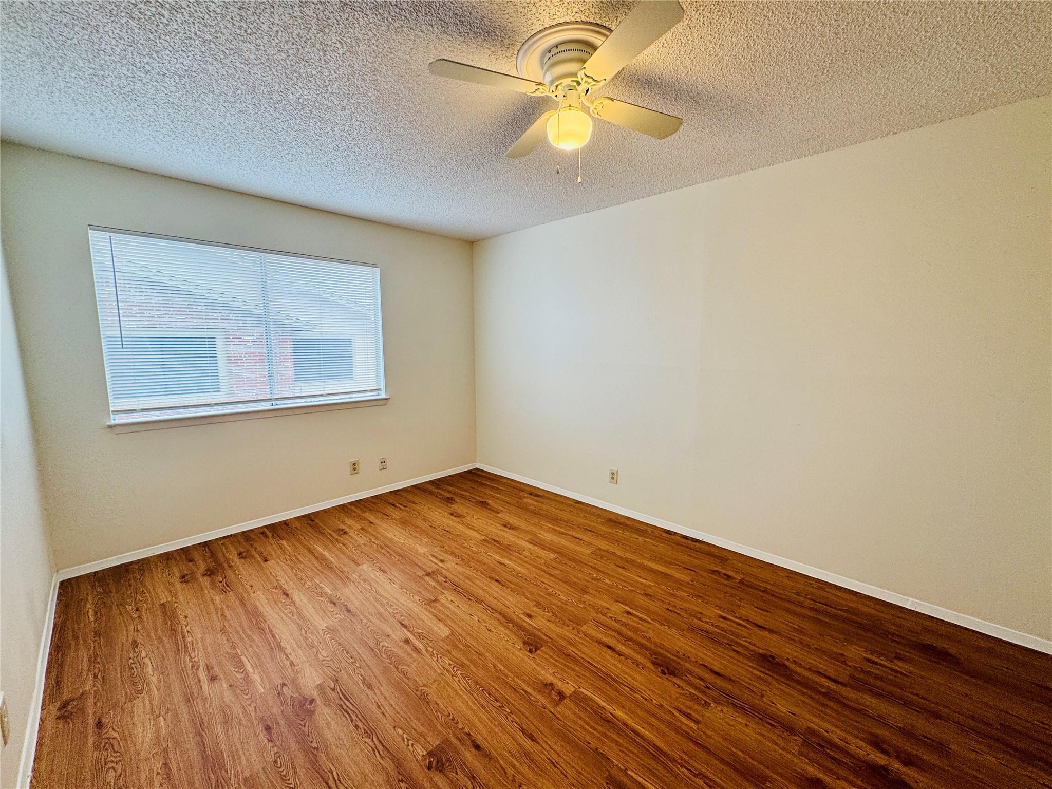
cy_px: 394
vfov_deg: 85.7
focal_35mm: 14
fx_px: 425
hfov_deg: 102.1
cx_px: 526
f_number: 2.2
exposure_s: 1/99
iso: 100
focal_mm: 2.22
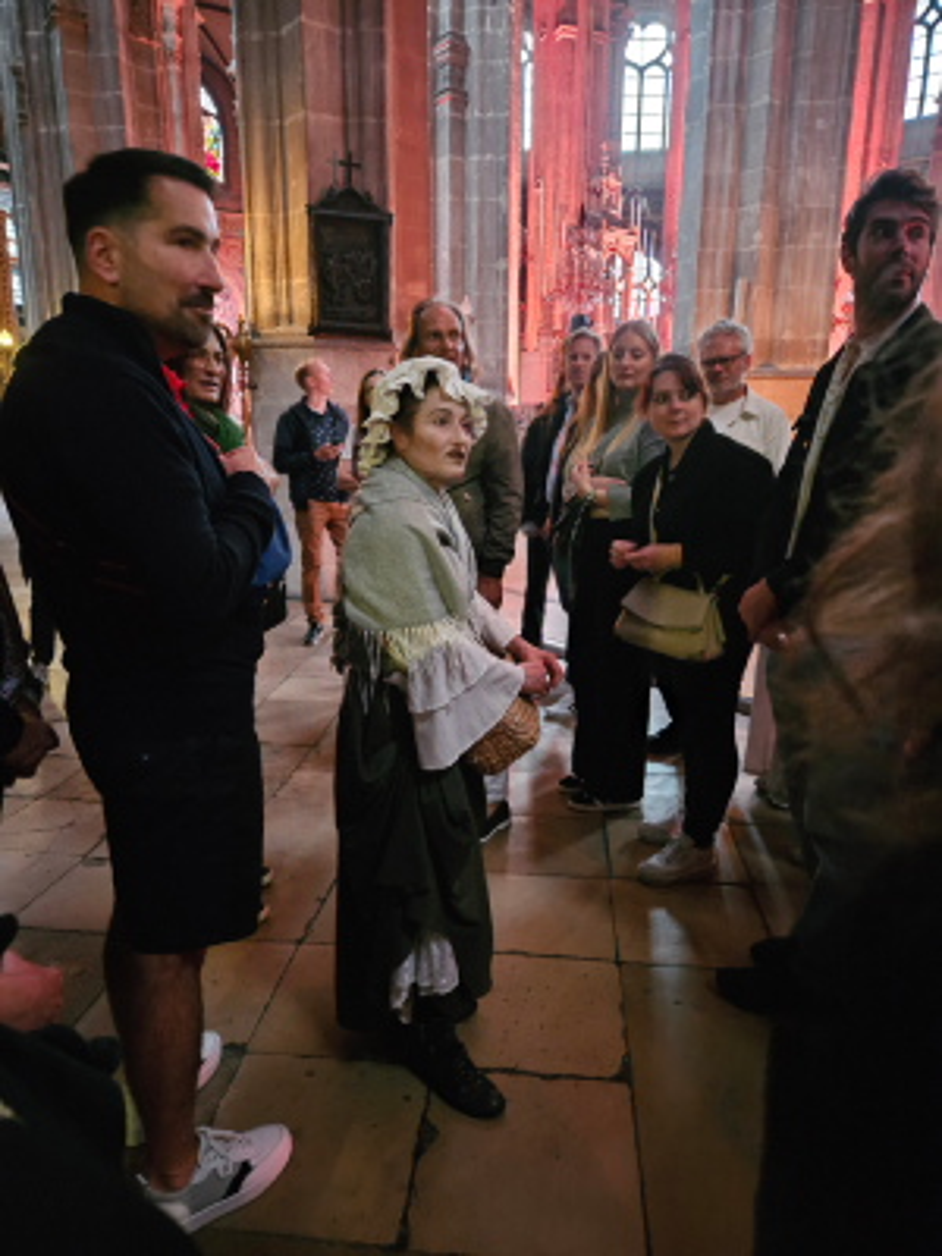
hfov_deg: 58.9
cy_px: 628
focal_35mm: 23
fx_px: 835
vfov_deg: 73.9
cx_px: 471
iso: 3200
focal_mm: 5.4
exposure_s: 1/17
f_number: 1.8
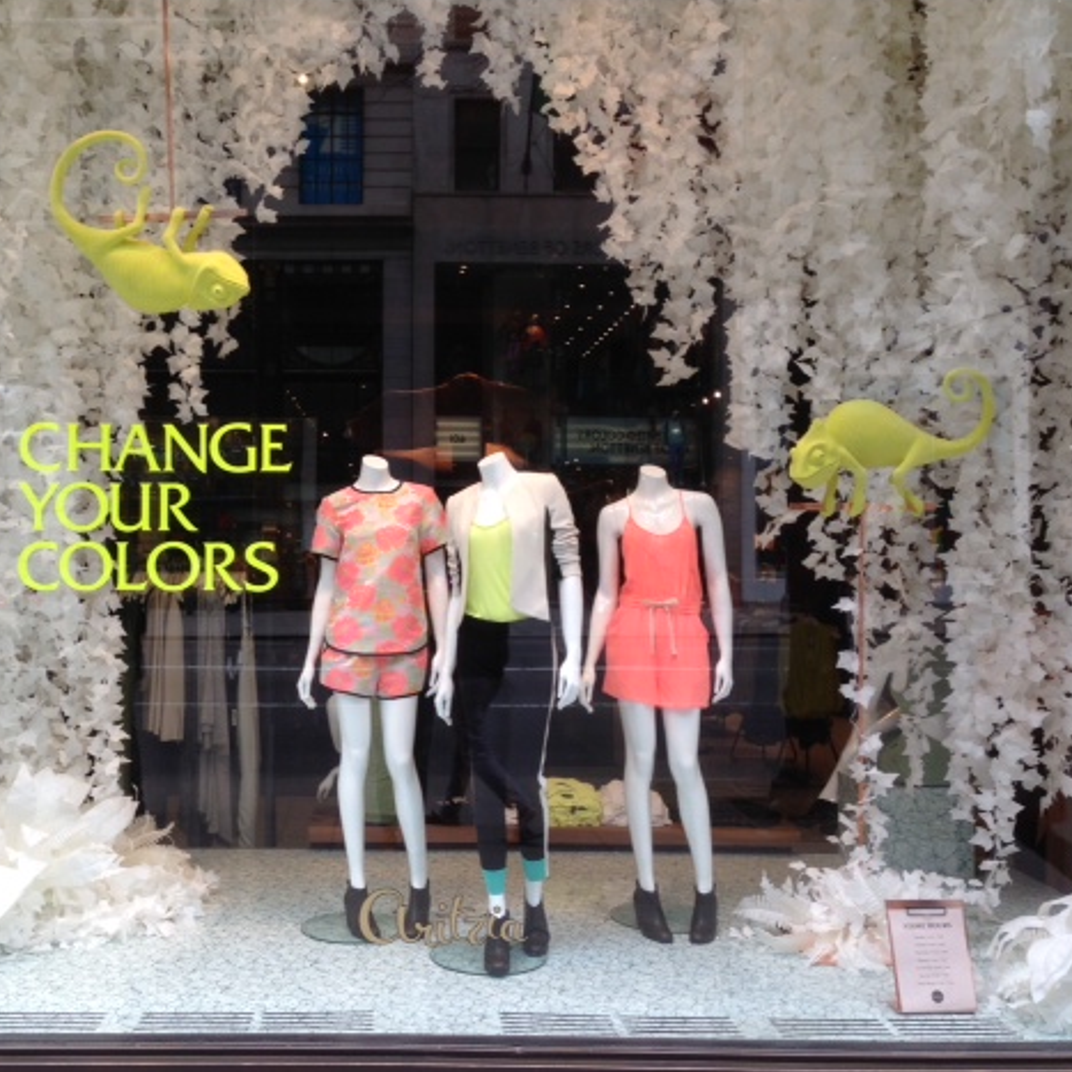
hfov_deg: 41.6
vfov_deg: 41.9
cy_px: 535
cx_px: 404
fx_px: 1401
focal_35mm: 40
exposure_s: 1/123
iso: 50
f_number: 2.4
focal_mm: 4.13
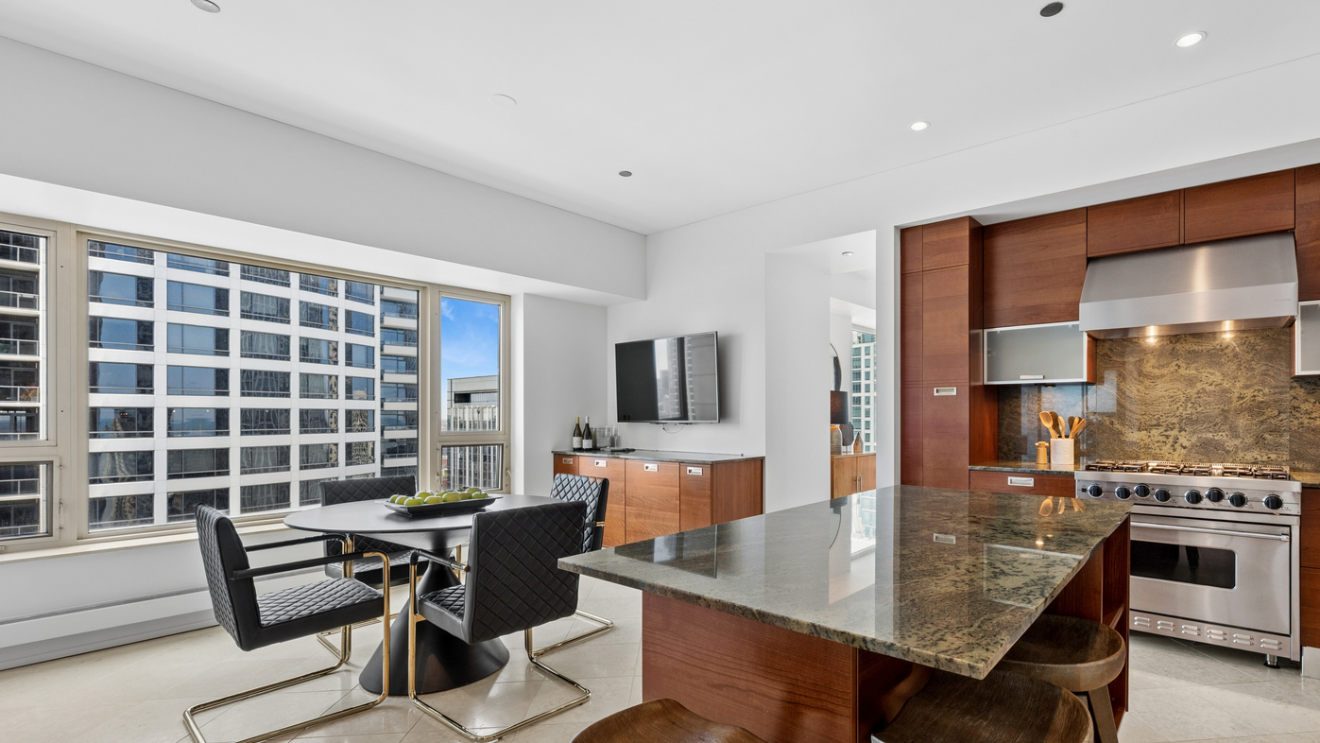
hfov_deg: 95.3
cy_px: 416
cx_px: 756
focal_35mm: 17
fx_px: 595
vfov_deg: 63.7
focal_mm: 14
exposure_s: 1/30
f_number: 11
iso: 400
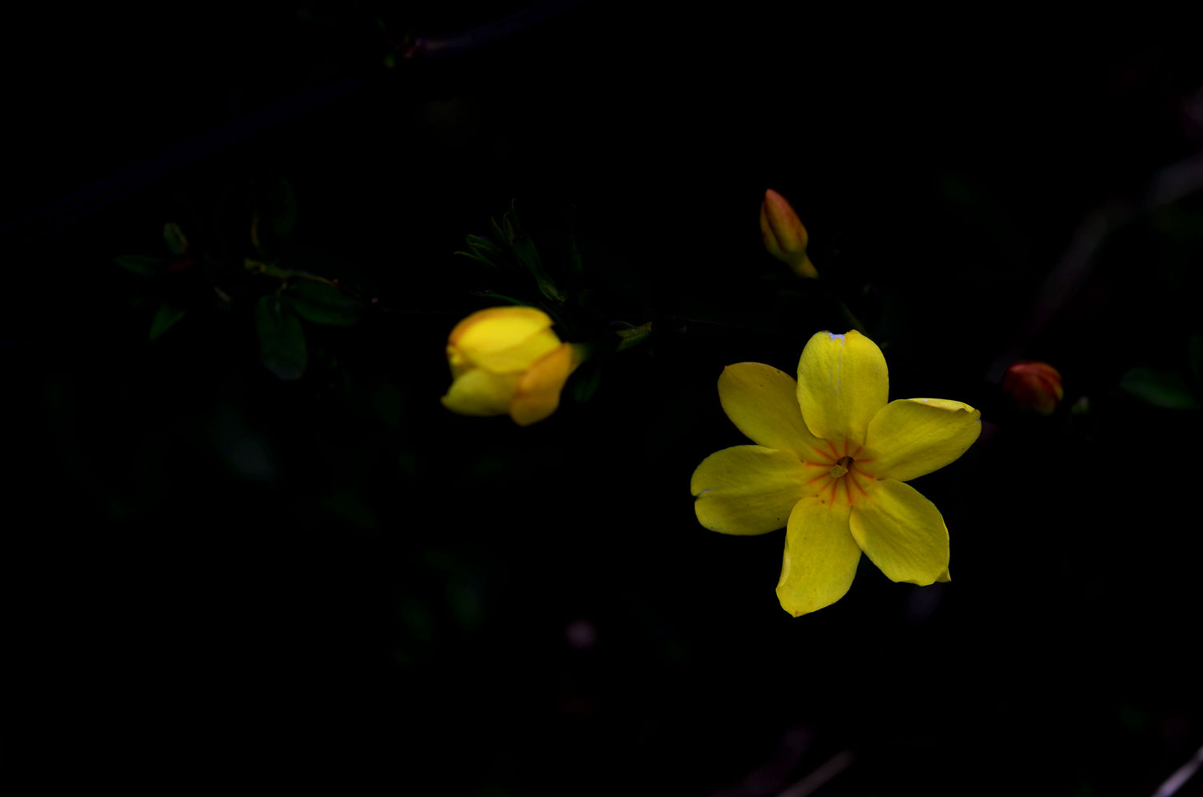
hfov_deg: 13.1
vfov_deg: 8.7
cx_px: 602
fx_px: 5253
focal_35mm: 158
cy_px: 398
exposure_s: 1/500
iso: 200
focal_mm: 105
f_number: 5.6
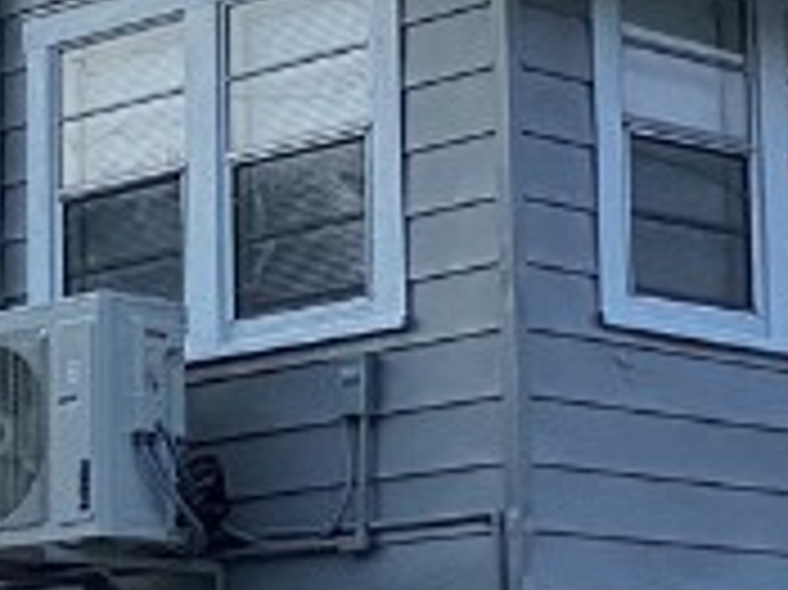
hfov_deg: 13.0
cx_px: 347
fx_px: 3458
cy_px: 396
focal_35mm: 152
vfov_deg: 9.7
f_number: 1.8
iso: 125
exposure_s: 1/76
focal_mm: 4.25
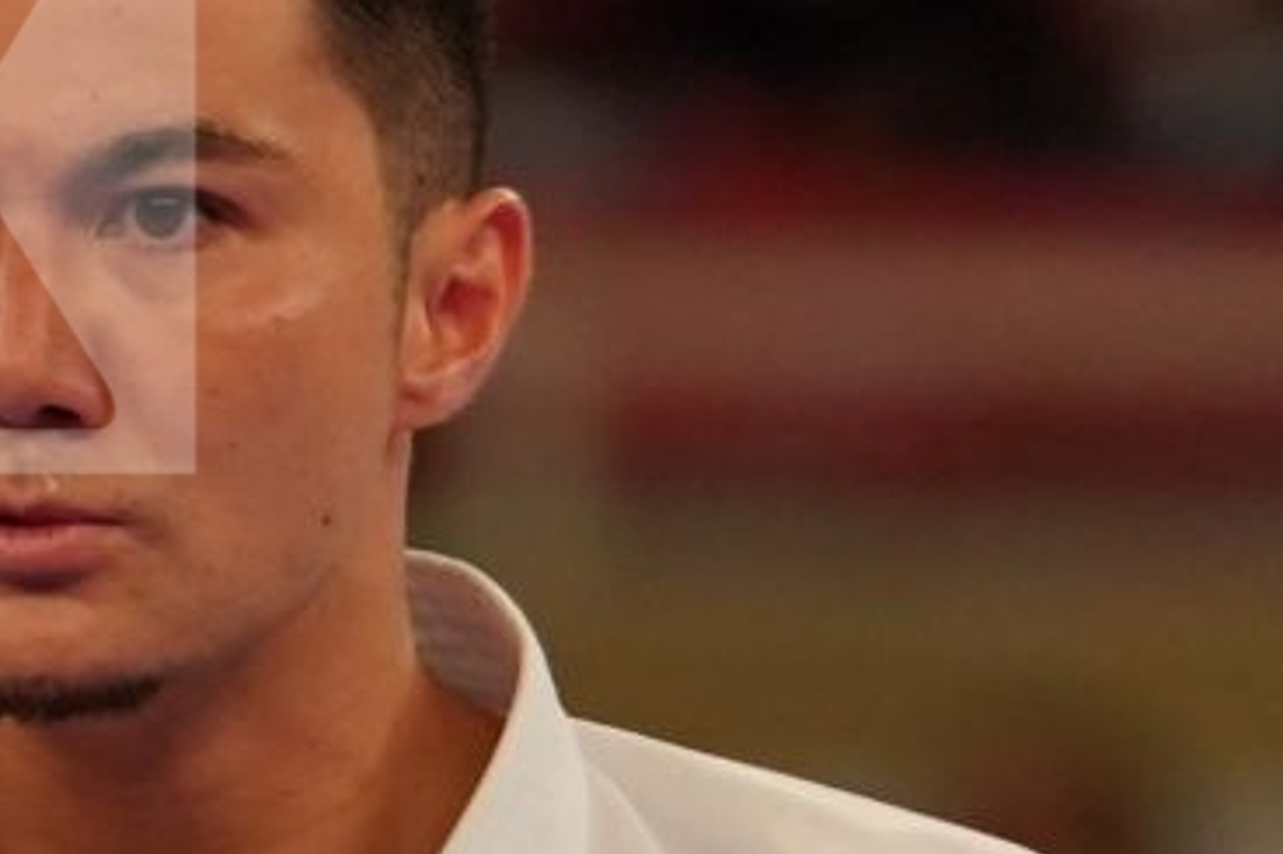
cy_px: 1391
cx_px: -129
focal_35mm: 1468
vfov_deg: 0.9
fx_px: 52292
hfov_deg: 1.4
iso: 1600
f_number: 2.8
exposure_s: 1/1000
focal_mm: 200
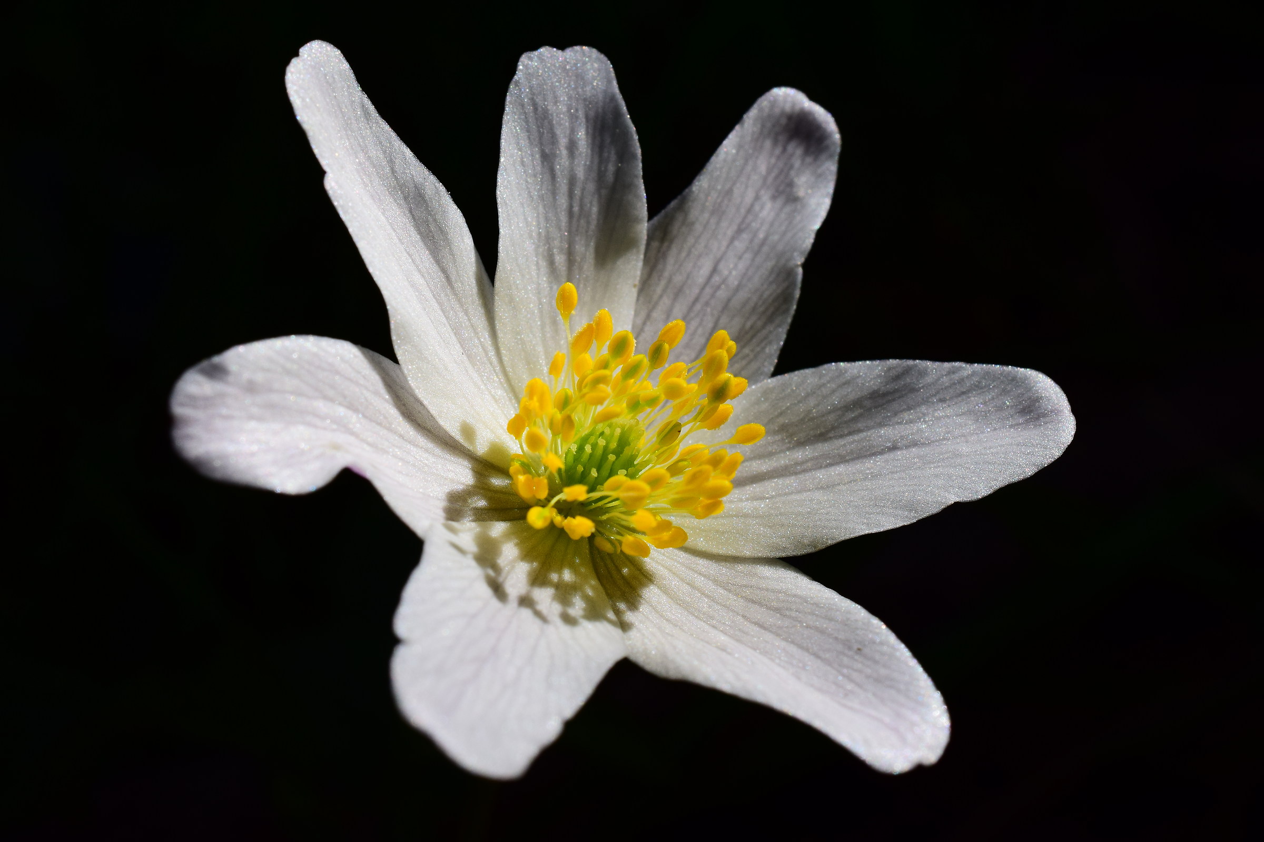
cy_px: 421
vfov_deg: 22.6
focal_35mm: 60
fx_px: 2107
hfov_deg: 33.4
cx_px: 632
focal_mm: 40
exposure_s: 1/400
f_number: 22
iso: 400
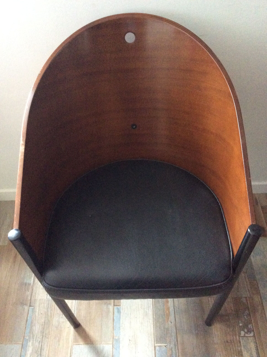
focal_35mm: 32
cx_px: 134
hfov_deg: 44.1
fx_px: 330
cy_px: 178
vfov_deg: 56.9
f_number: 2.4
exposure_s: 1/17
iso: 500
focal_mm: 3.3
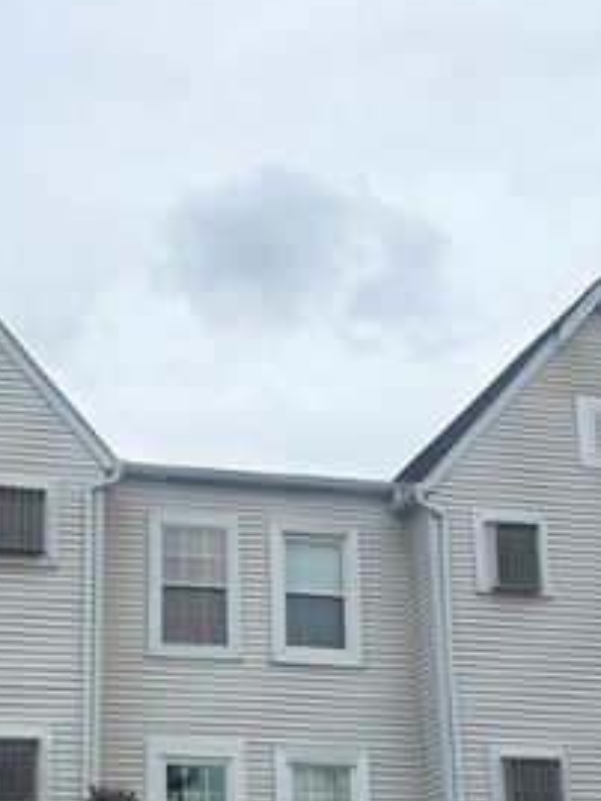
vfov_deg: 33.0
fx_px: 1318
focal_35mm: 57
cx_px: 149
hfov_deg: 25.4
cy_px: 618
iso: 12
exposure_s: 1/353
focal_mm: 6.3
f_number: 1.7
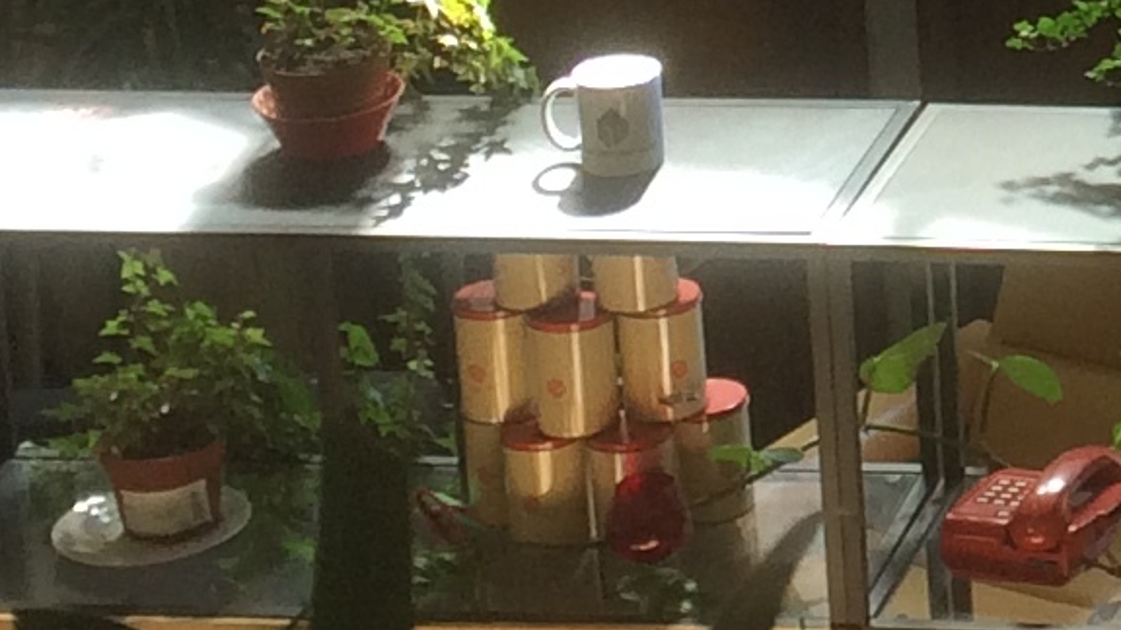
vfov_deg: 6.6
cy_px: -445
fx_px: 5321
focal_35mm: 179
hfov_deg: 11.2
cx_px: 2010
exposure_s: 1/50
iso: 40
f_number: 2.2
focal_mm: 4.15
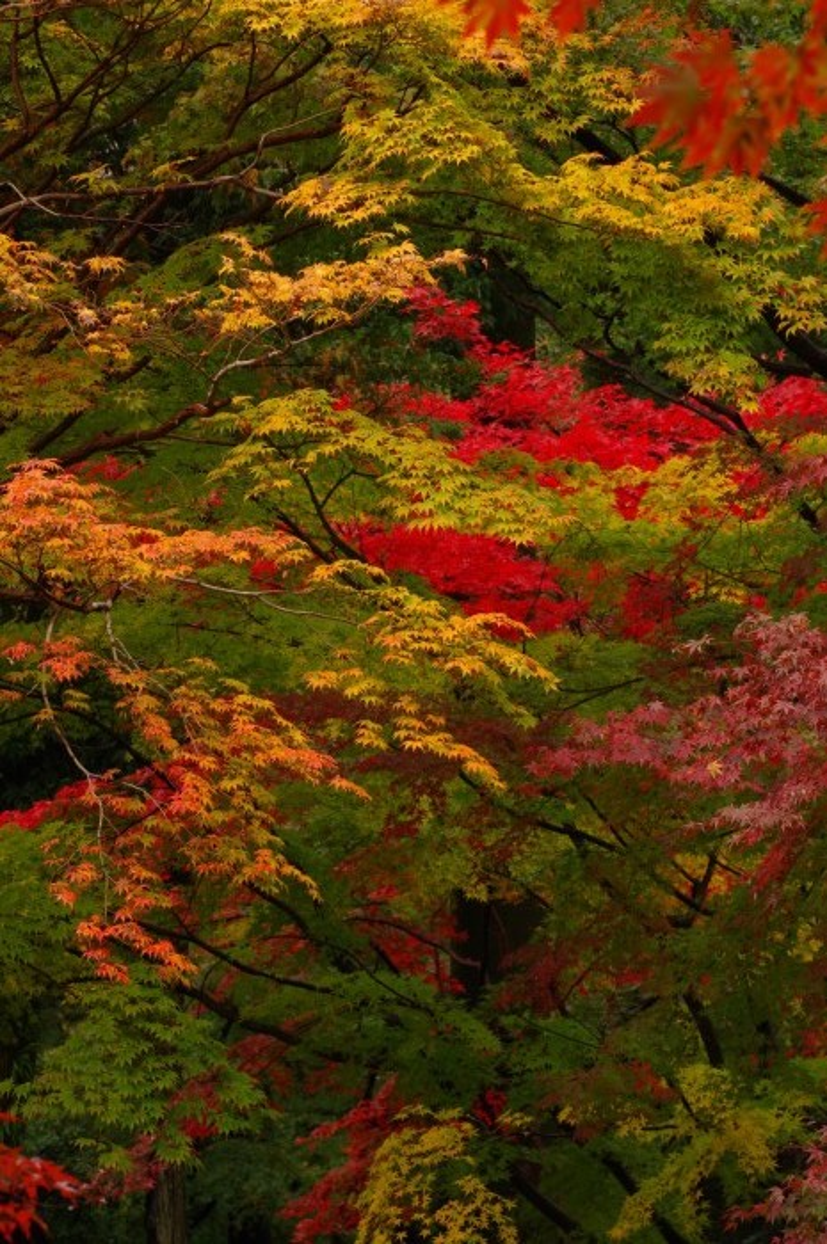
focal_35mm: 202
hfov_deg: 6.8
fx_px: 6995
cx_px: 414
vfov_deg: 10.2
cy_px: 622
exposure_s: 1/30
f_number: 14
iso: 200
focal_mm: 135
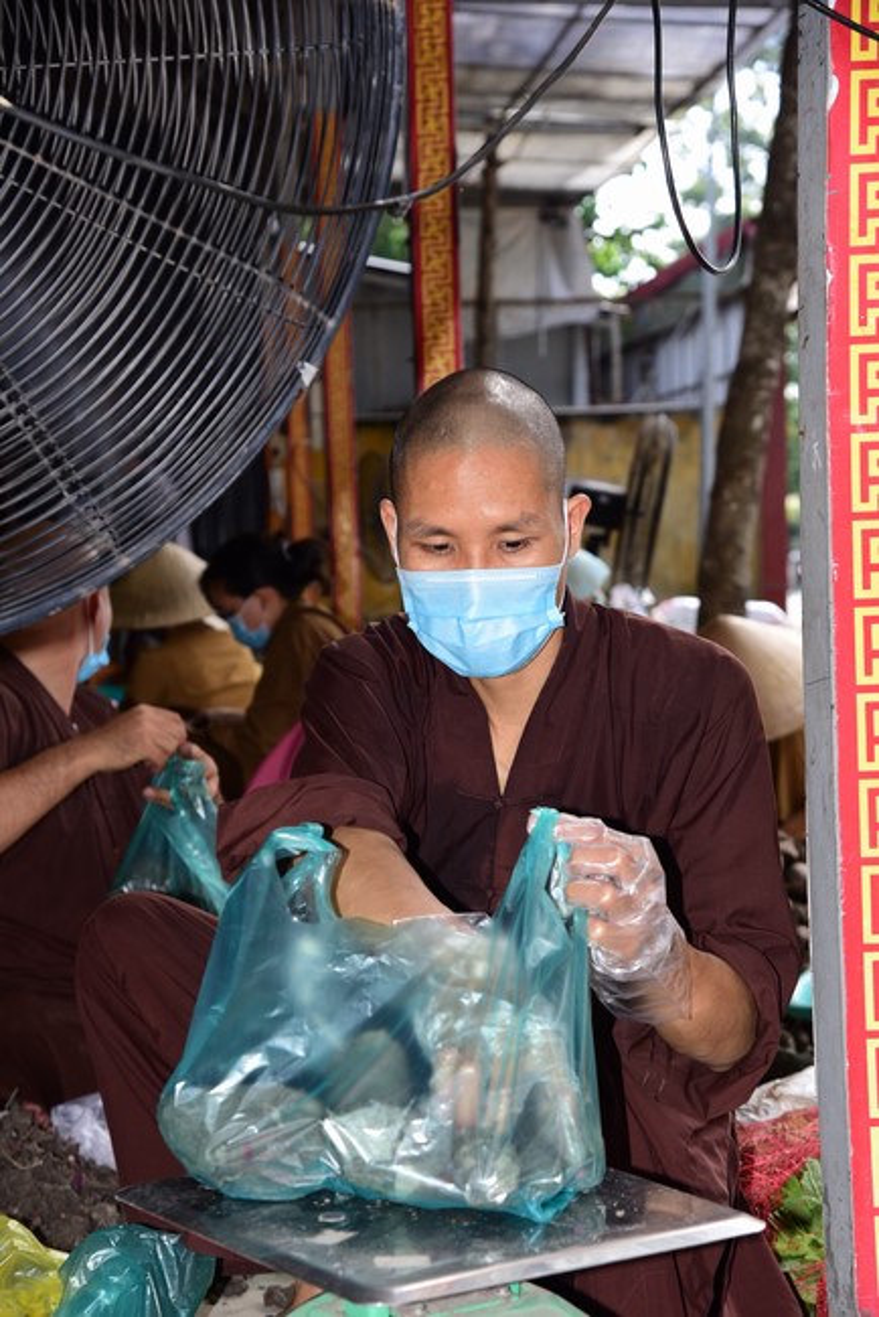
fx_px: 2561
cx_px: 440
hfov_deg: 19.5
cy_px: 658
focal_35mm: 70
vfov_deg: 28.8
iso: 320
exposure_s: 1/160
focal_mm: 70
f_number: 6.3
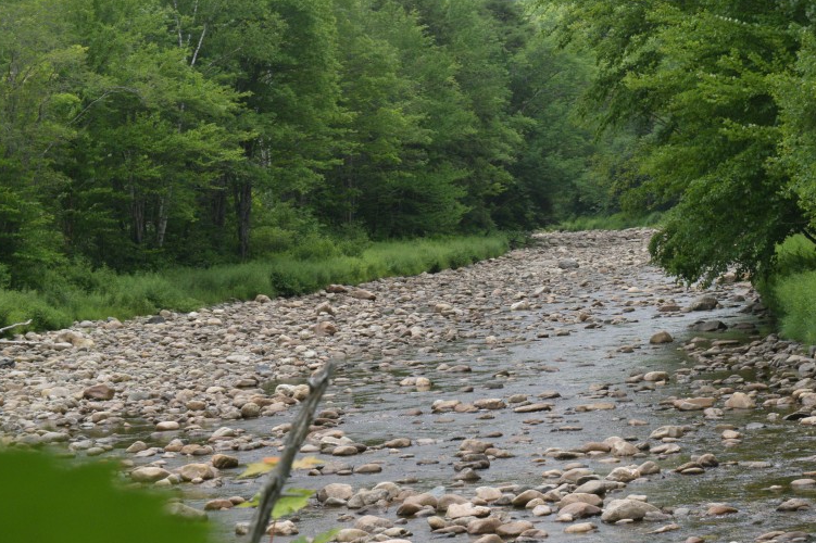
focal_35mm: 119
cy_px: 194
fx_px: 2690
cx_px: 573
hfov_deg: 17.2
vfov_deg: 11.5
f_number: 16
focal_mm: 55
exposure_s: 1/320
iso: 800
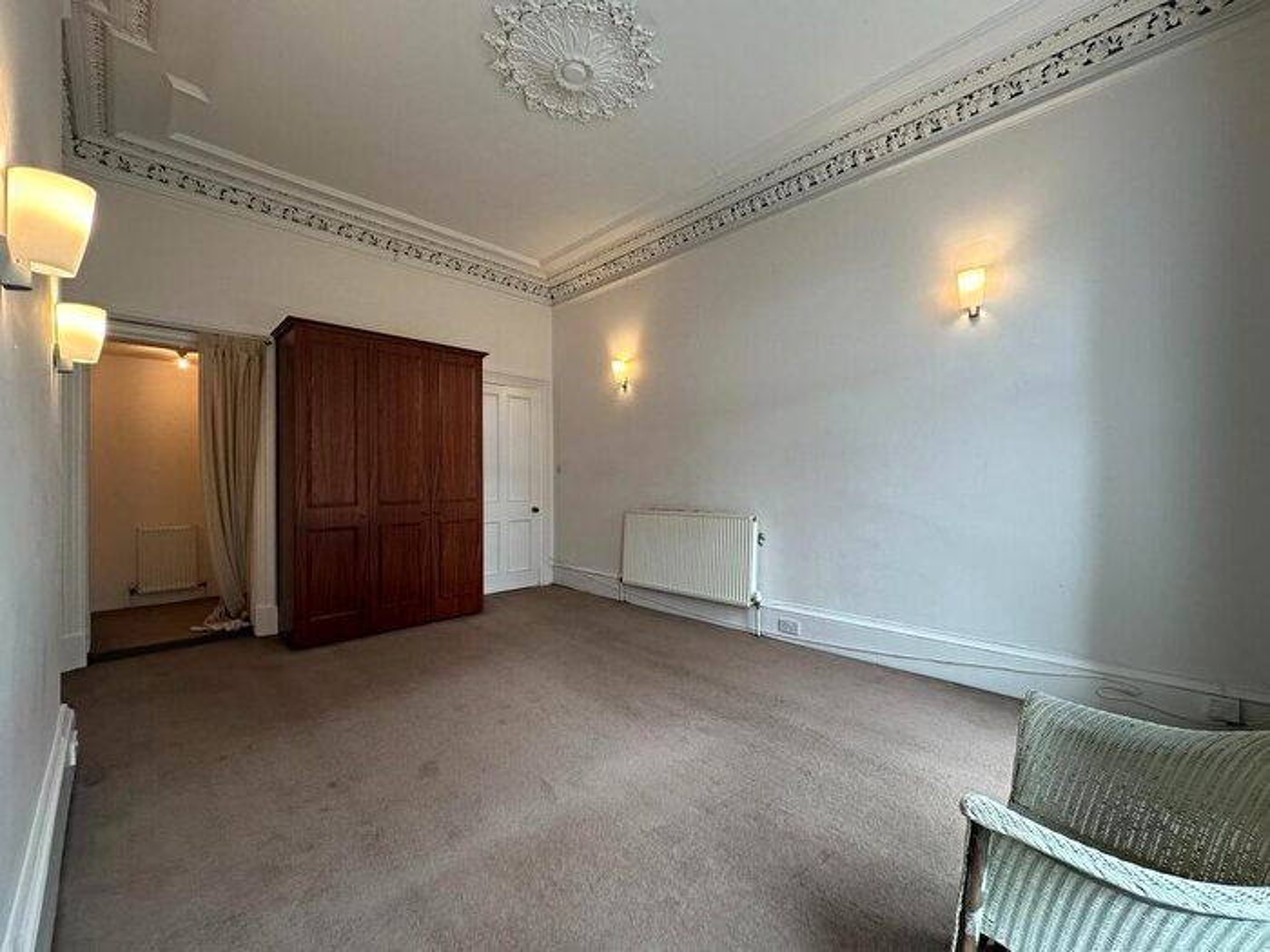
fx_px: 514
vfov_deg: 85.7
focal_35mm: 14
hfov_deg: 102.1
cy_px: 476
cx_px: 635
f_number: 2.2
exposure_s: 1/100
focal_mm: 2.22
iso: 125
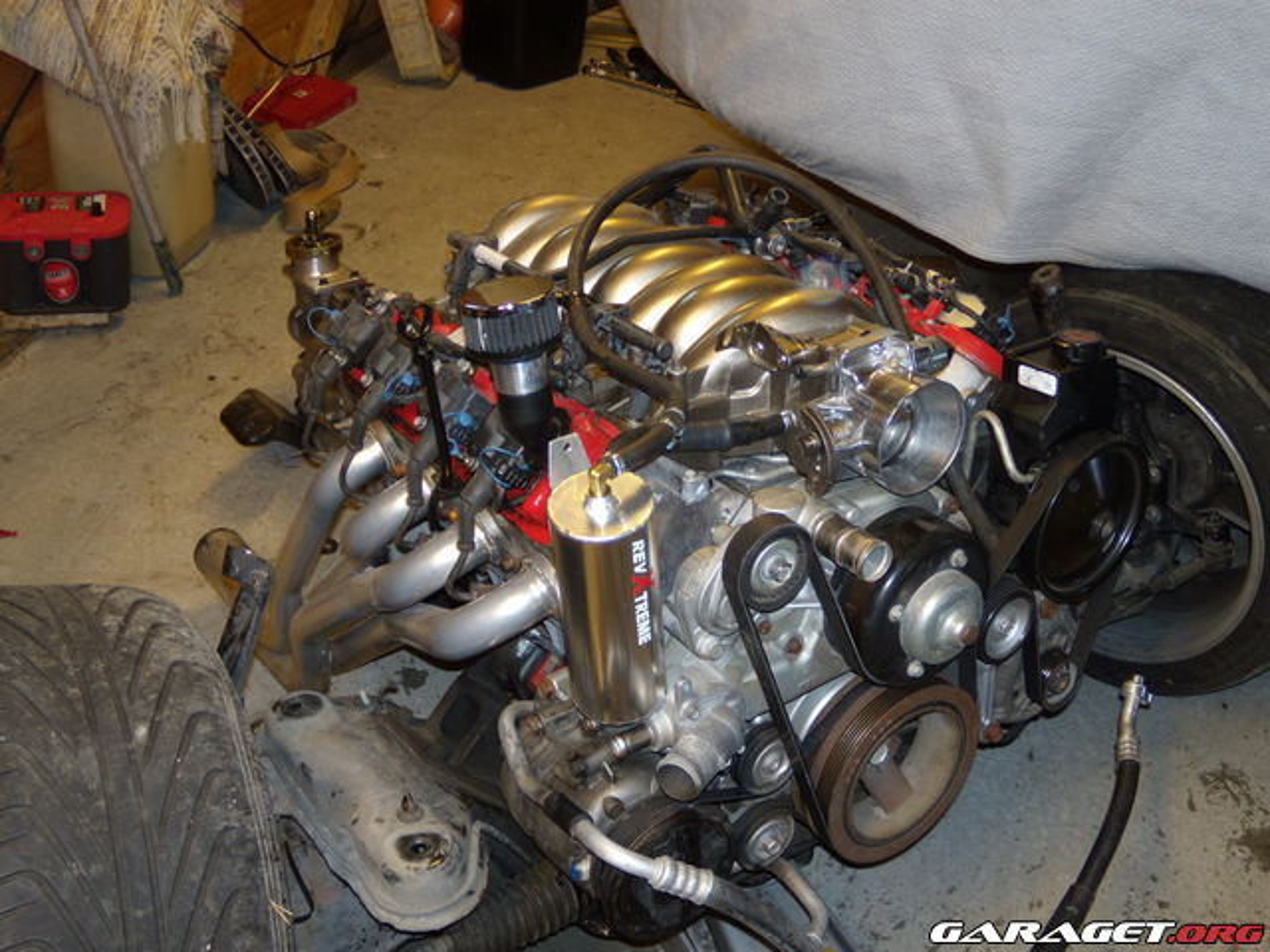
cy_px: 476
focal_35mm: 36
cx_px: 635
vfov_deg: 39.7
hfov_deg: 51.4
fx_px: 1321
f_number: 3.6
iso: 125
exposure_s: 1/30
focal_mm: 6.4
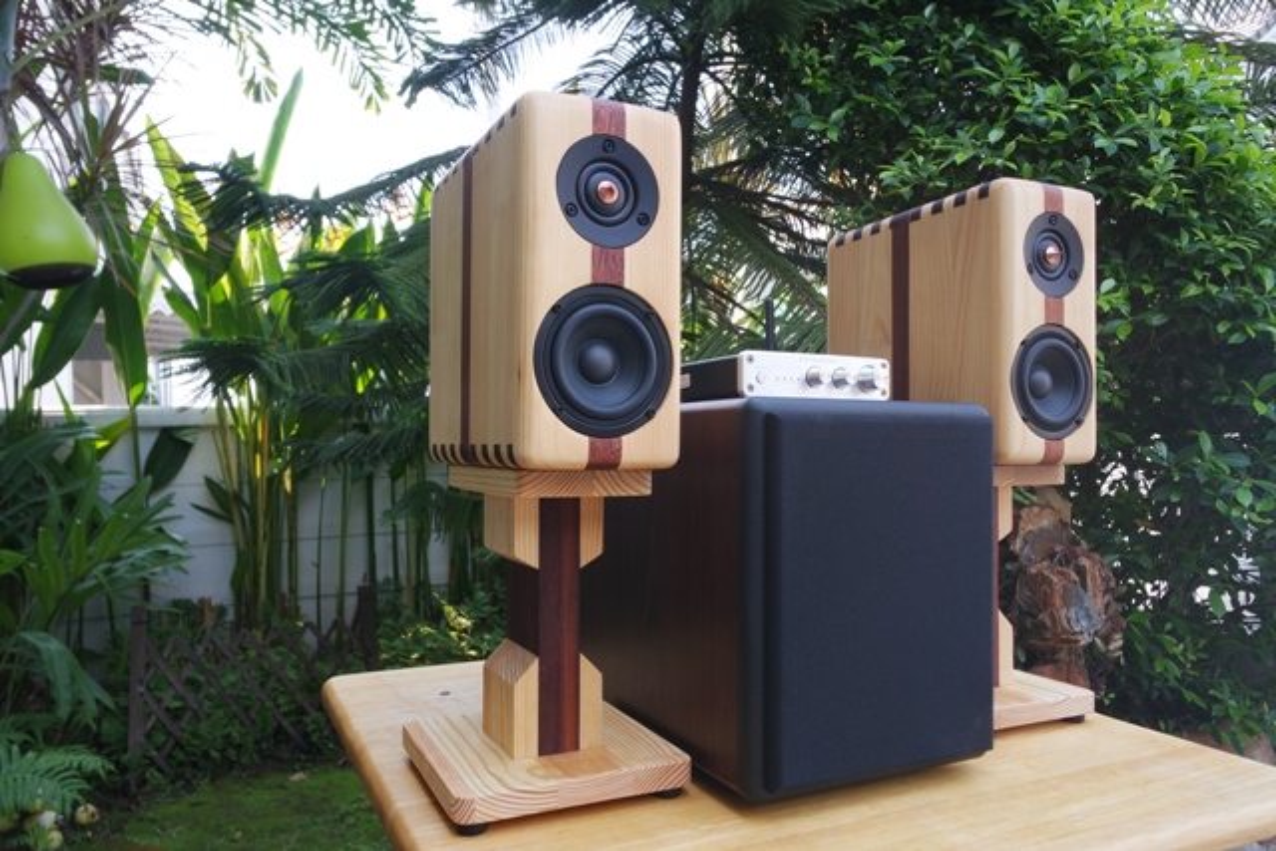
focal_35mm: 24
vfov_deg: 53.2
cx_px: 638
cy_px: 426
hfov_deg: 73.7
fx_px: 851
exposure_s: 1/60
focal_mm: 9
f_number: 5.6
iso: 200
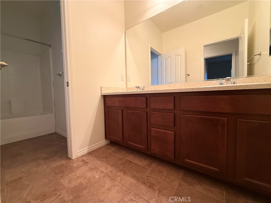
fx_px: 110
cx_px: 136
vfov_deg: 85.7
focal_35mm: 14
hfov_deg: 102.1
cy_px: 102
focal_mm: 2.22
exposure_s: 1/60
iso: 320
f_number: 2.2
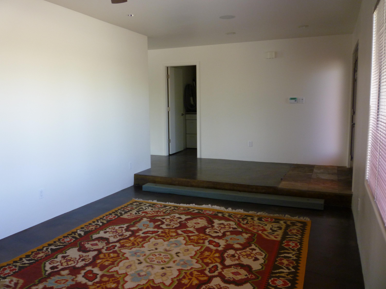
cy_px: 144
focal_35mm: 29
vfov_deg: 48.2
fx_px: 323
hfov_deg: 61.7
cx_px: 193
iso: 160
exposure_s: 1/30
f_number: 3.3
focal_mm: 5.2
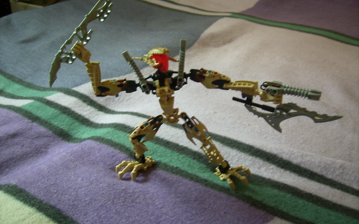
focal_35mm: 34
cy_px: 107
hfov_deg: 56.7
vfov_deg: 37.3
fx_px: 333
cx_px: 179
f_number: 2.8
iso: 50
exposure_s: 1/7
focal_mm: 5.99
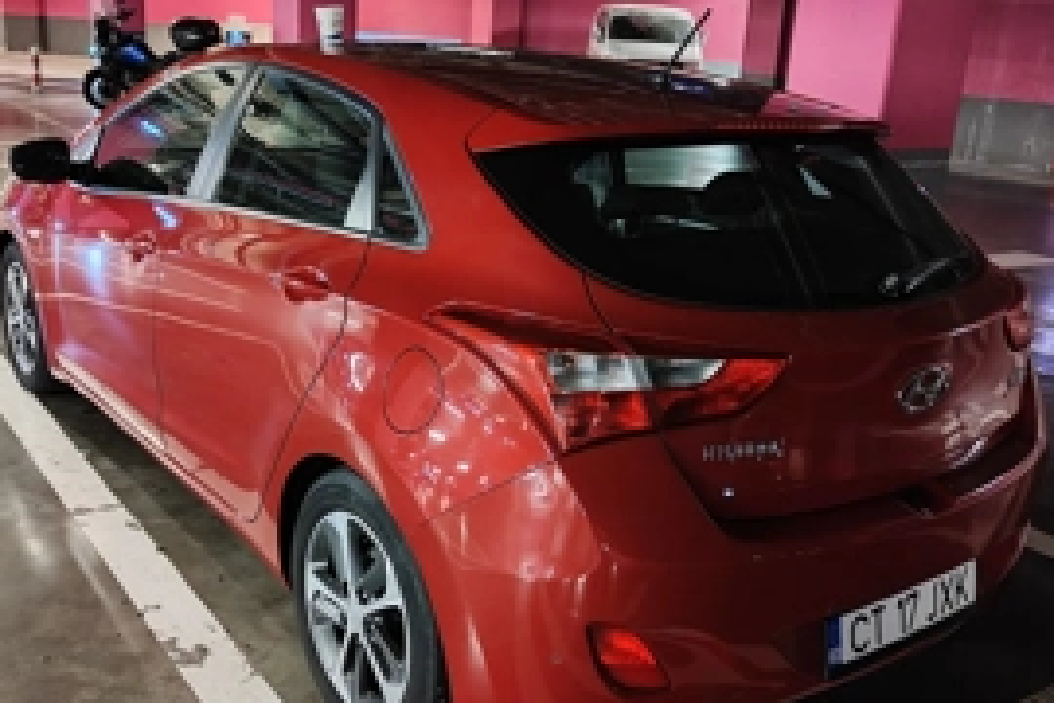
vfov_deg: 35.9
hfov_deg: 51.9
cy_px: 359
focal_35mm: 37
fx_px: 1083
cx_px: 507
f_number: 1.8
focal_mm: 5.59
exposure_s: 1/25
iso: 2000
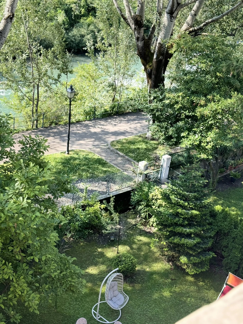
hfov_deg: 30.3
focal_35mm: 48
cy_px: 162
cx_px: 122
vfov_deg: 39.7
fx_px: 449
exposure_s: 1/514
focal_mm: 6.76
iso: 64
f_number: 1.78
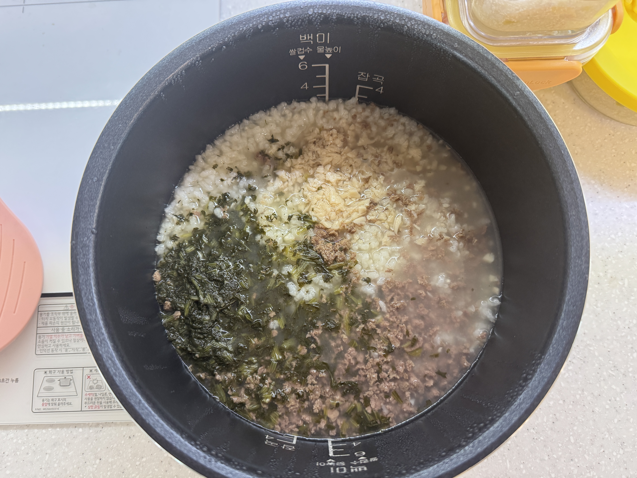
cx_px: 318
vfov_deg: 56.8
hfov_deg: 71.6
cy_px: 239
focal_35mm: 24
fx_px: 442
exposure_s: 1/60
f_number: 1.78
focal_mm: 6.76
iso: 320
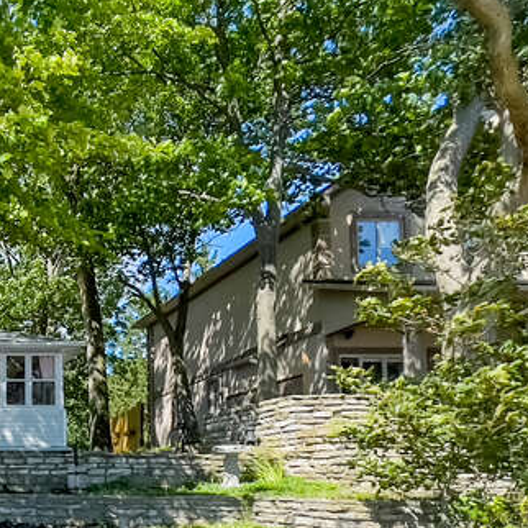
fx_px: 518
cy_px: 482
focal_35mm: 30
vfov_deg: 48.0
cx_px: -139
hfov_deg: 37.1
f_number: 2.4
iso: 25
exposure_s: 1/380
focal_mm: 1.54
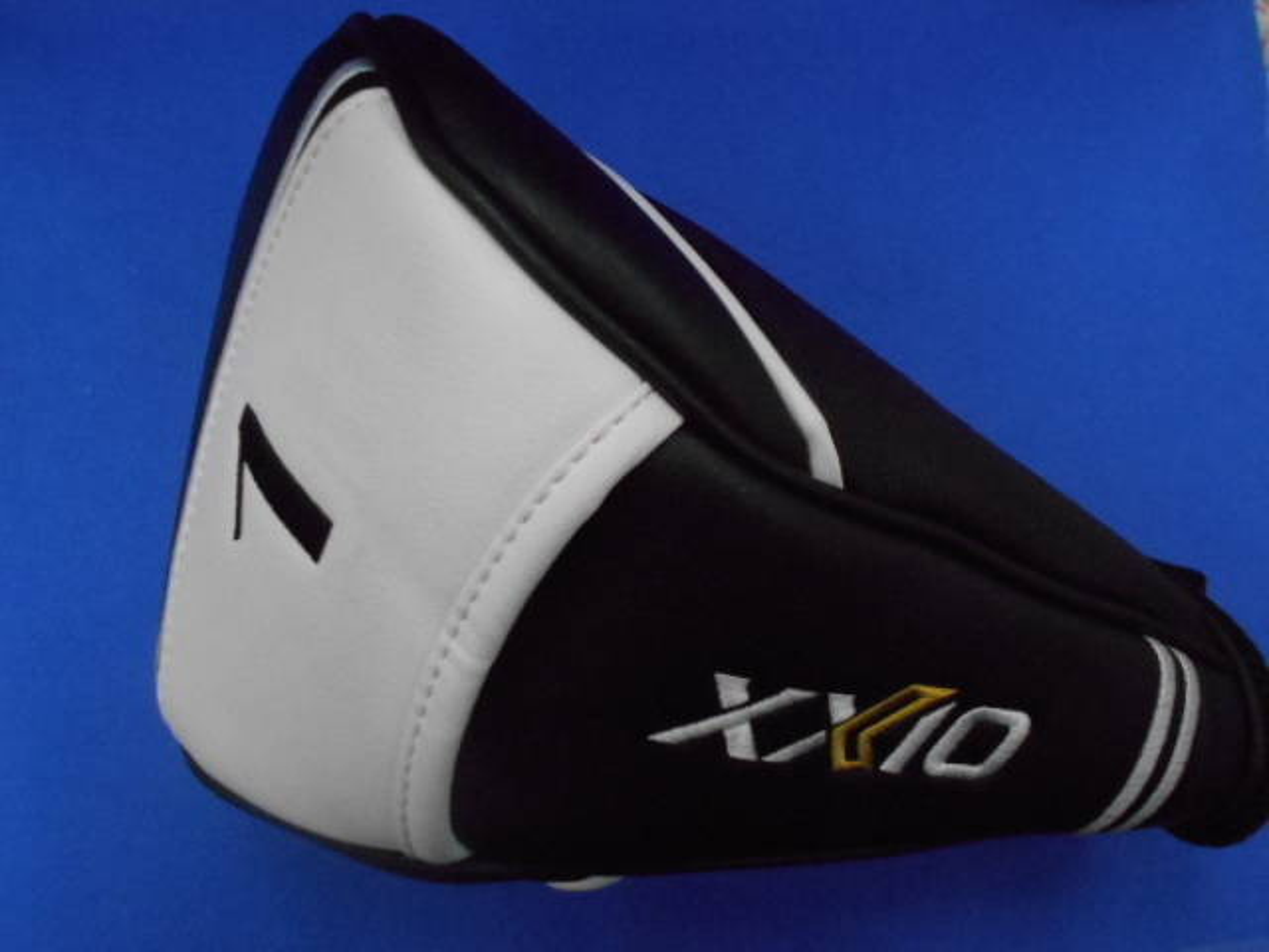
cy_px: 476
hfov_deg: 60.0
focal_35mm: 30
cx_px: 634
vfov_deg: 46.8
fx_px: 1100
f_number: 3.4
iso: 800
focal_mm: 5.1
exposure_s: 1/200
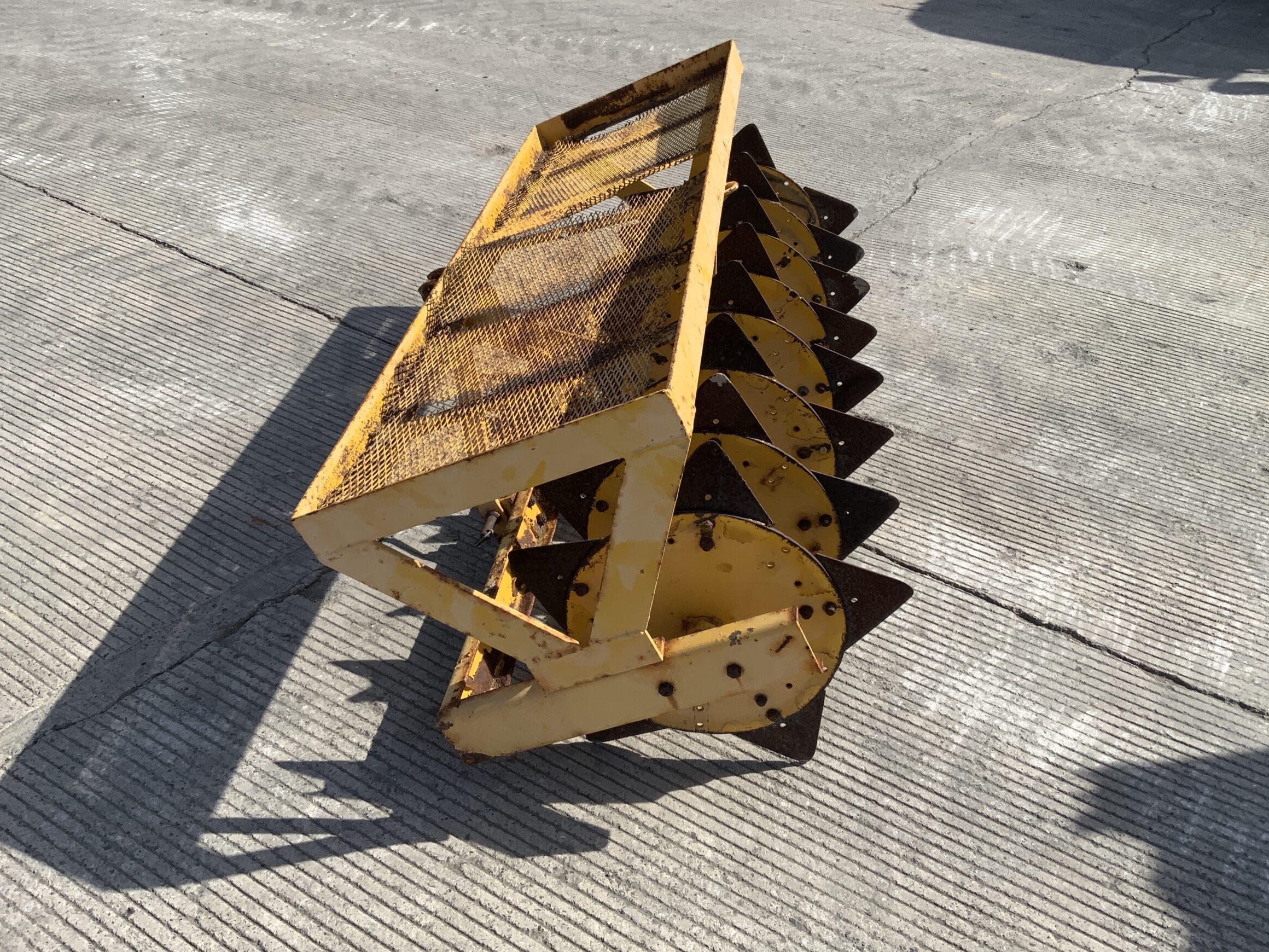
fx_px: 1173
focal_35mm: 32
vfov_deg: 44.1
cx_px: 660
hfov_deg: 56.8
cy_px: 431
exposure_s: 1/1984
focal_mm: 3
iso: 16
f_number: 1.8
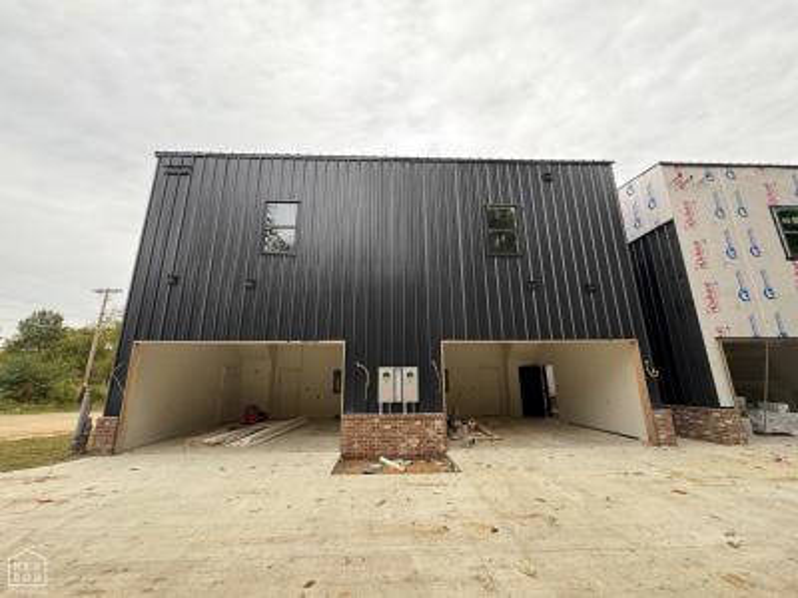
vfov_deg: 85.7
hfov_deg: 102.1
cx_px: 399
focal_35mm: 14
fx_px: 323
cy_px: 299
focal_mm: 2.22
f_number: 2.2
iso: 80
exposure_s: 1/99
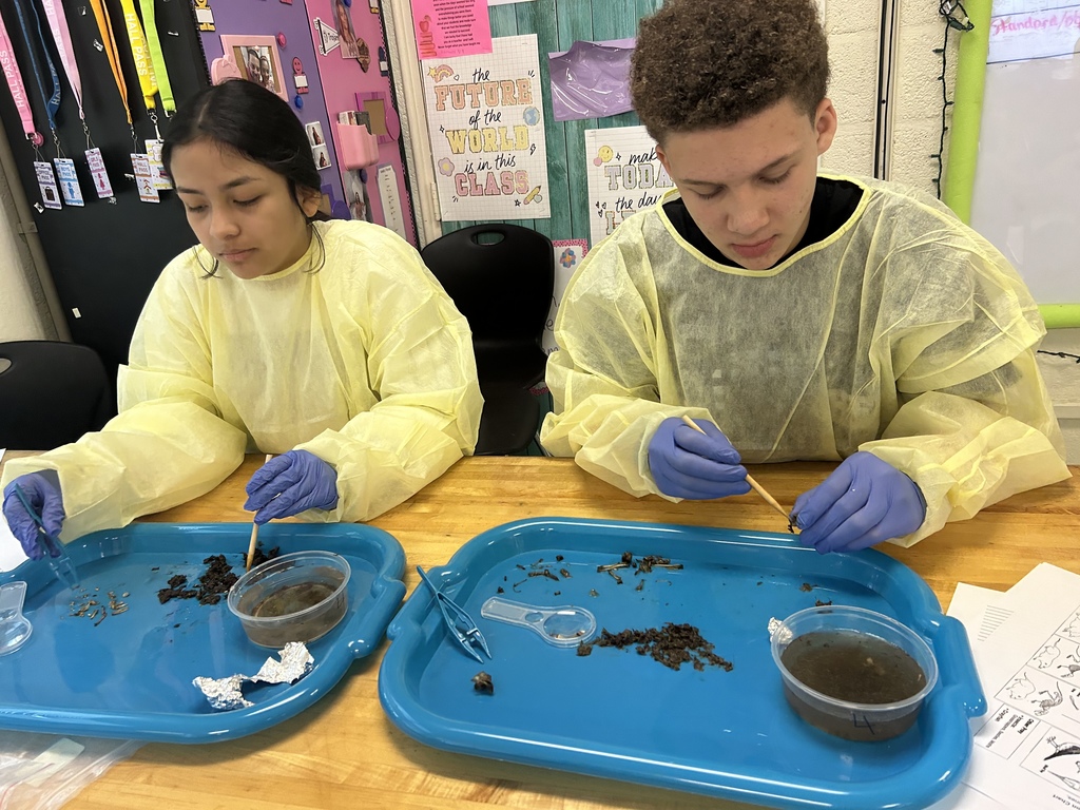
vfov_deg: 53.1
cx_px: 540
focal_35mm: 26
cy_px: 405
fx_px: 811
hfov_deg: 67.3
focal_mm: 5.7
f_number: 1.5
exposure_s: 1/60
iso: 250
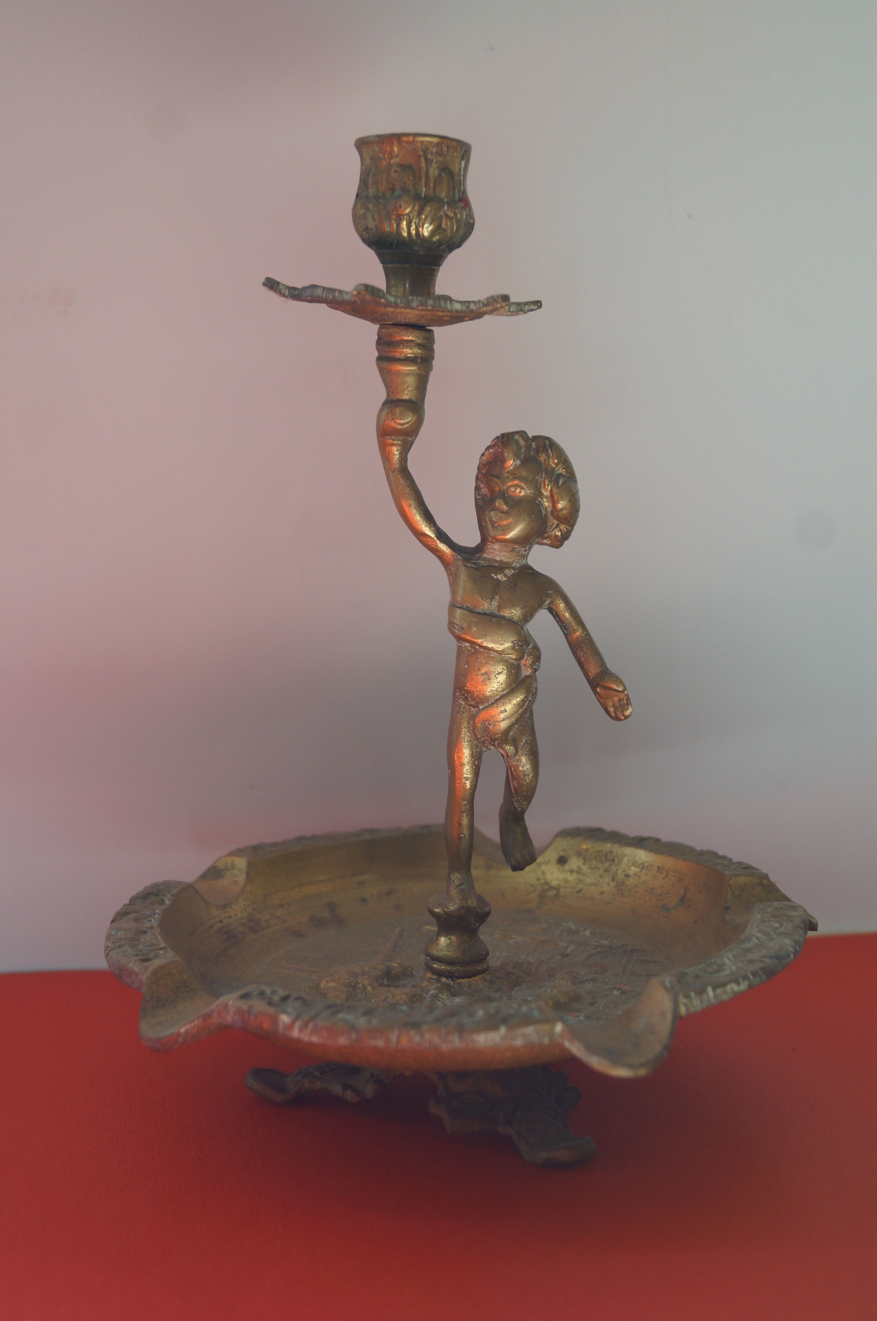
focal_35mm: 52
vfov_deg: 38.2
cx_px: 438
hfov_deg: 25.9
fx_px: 1904
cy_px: 660
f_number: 5
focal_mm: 35
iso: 400
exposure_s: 1/60
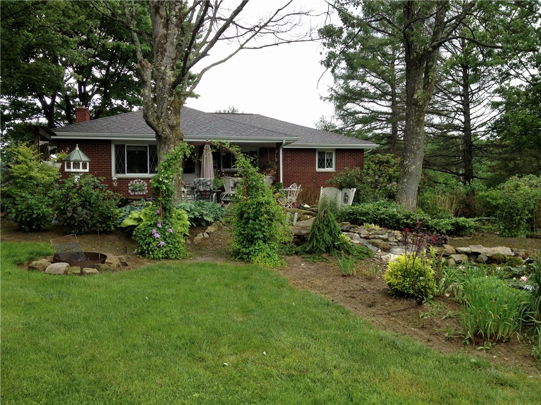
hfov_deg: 52.6
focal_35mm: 35
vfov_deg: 40.7
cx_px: 270
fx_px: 547
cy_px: 202
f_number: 2.4
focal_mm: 4.28
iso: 50
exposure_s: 1/162
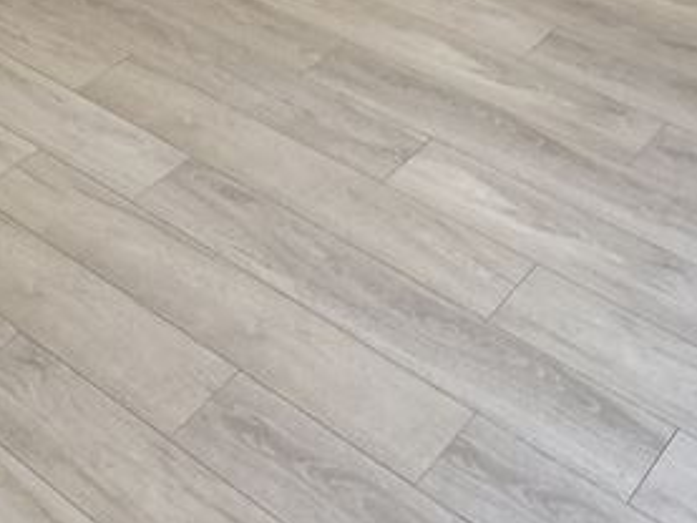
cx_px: 274
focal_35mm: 60
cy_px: 25
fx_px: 1209
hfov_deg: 32.1
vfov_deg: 23.6
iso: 40
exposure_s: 1/100
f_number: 1.8
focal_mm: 4.25
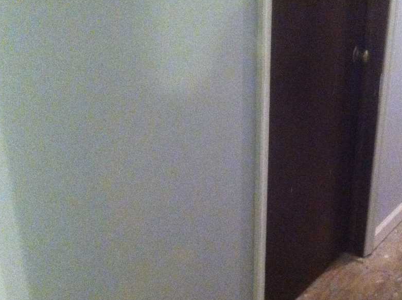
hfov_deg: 31.6
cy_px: 162
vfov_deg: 24.3
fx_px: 696
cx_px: 308
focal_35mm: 60
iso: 1000
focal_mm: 3.85
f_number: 2.8
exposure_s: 1/15
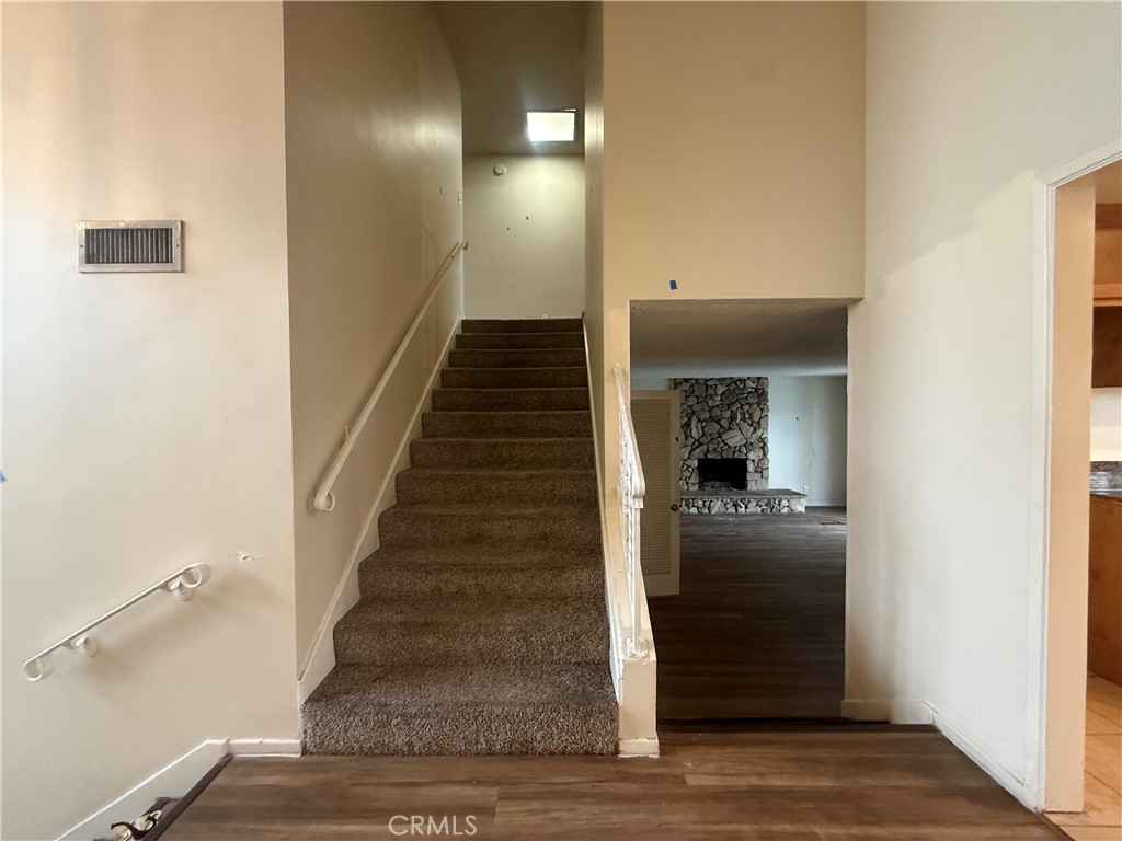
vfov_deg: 85.7
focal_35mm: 14
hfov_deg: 102.1
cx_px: 561
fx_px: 454
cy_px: 420
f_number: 2.2
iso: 800
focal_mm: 2.22
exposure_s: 1/60
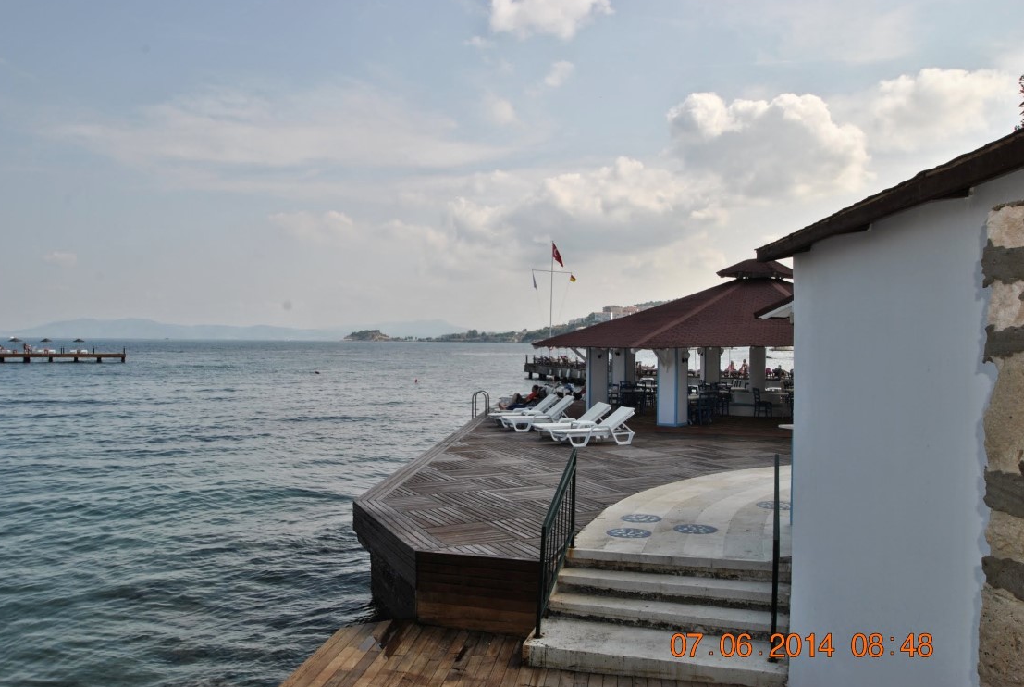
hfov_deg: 62.7
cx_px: 504
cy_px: 344
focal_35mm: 30
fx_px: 841
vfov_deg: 44.4
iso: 100
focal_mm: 19
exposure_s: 1/200
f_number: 11
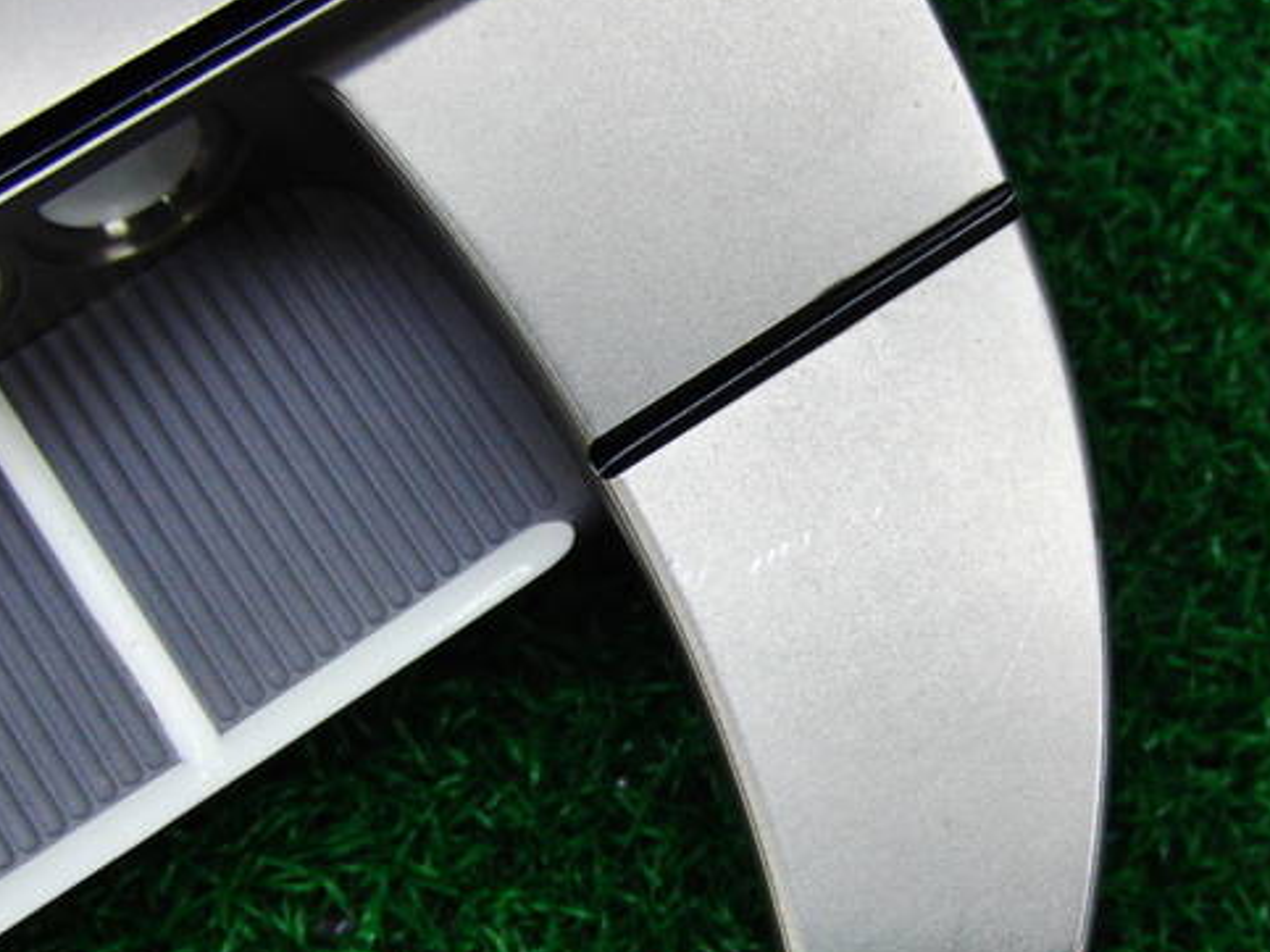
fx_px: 1797
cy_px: 571
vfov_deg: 29.6
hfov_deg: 38.7
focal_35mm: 49
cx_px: 791
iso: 250
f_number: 3.6
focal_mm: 6.42
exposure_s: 1/80
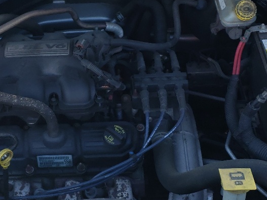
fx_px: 609
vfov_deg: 18.7
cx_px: 113
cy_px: 100
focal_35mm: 79
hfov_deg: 24.7
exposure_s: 1/455
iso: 50
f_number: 1.5
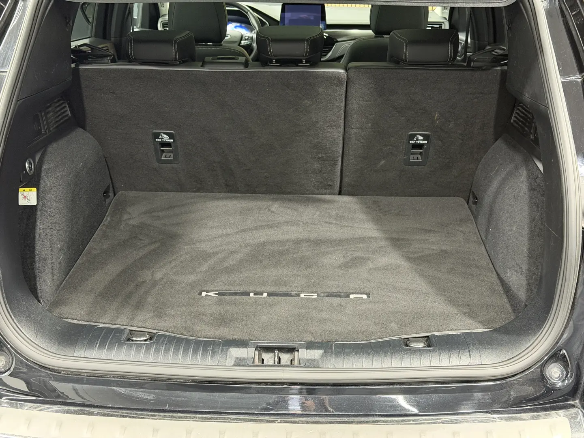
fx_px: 810
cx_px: 292
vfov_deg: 30.3
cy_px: 219
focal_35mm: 48
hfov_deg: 39.7
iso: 500
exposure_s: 1/25
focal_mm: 6.76
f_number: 1.78
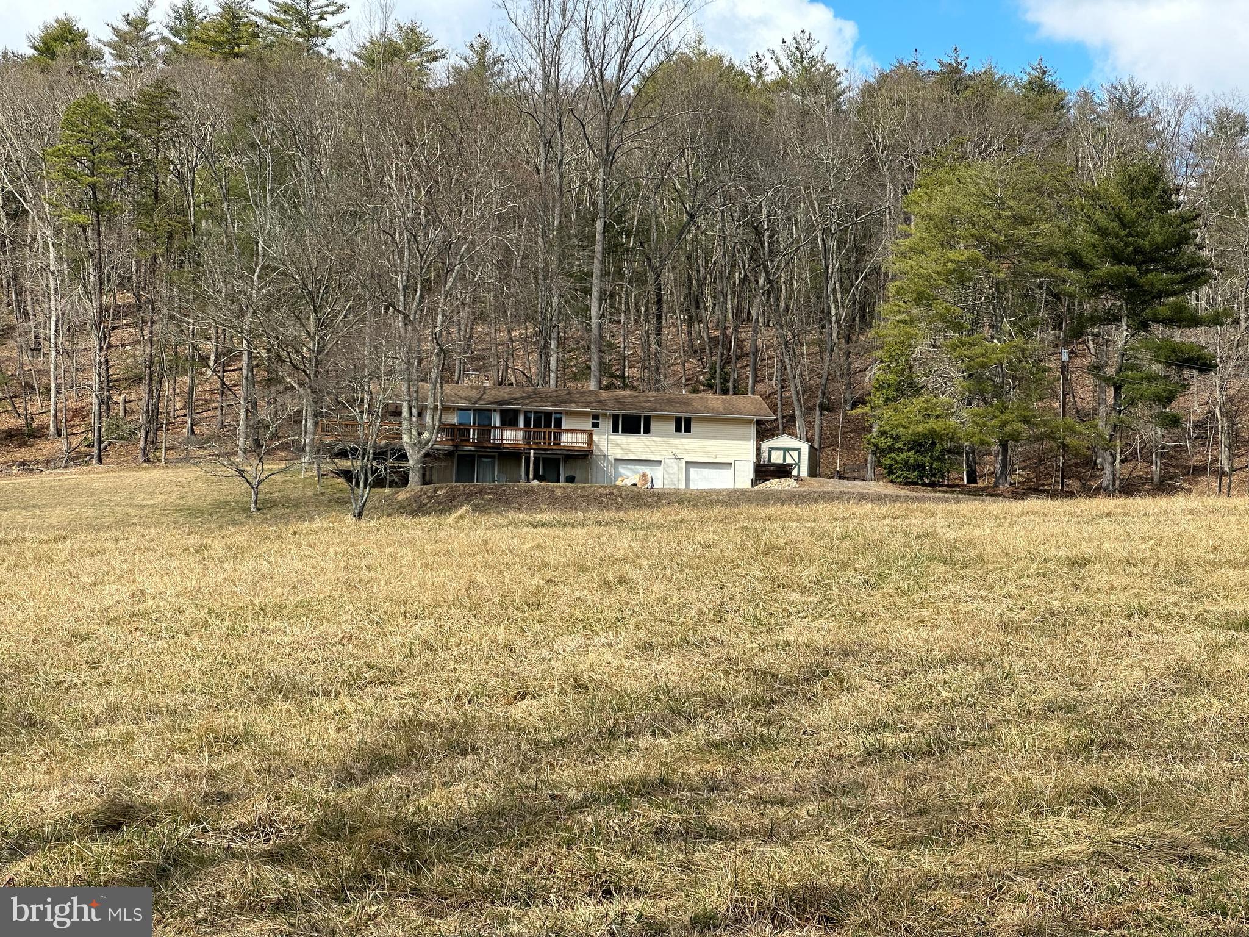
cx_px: 624
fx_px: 2778
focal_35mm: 77
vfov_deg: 19.1
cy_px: 468
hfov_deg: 25.3
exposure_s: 1/499
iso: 32
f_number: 2.8
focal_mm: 9
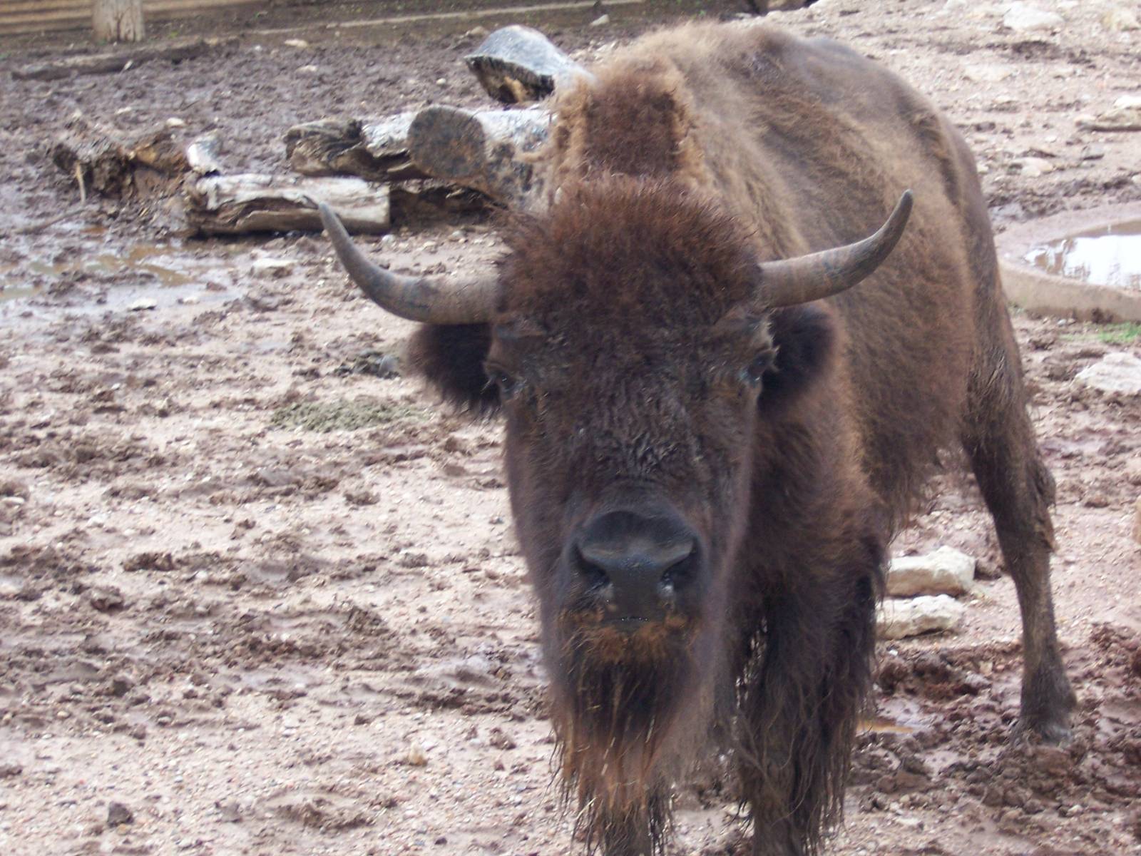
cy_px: 428
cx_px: 570
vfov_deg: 13.7
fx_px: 3560
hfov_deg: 18.2
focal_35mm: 108
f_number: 4.8
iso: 140
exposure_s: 1/125
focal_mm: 18
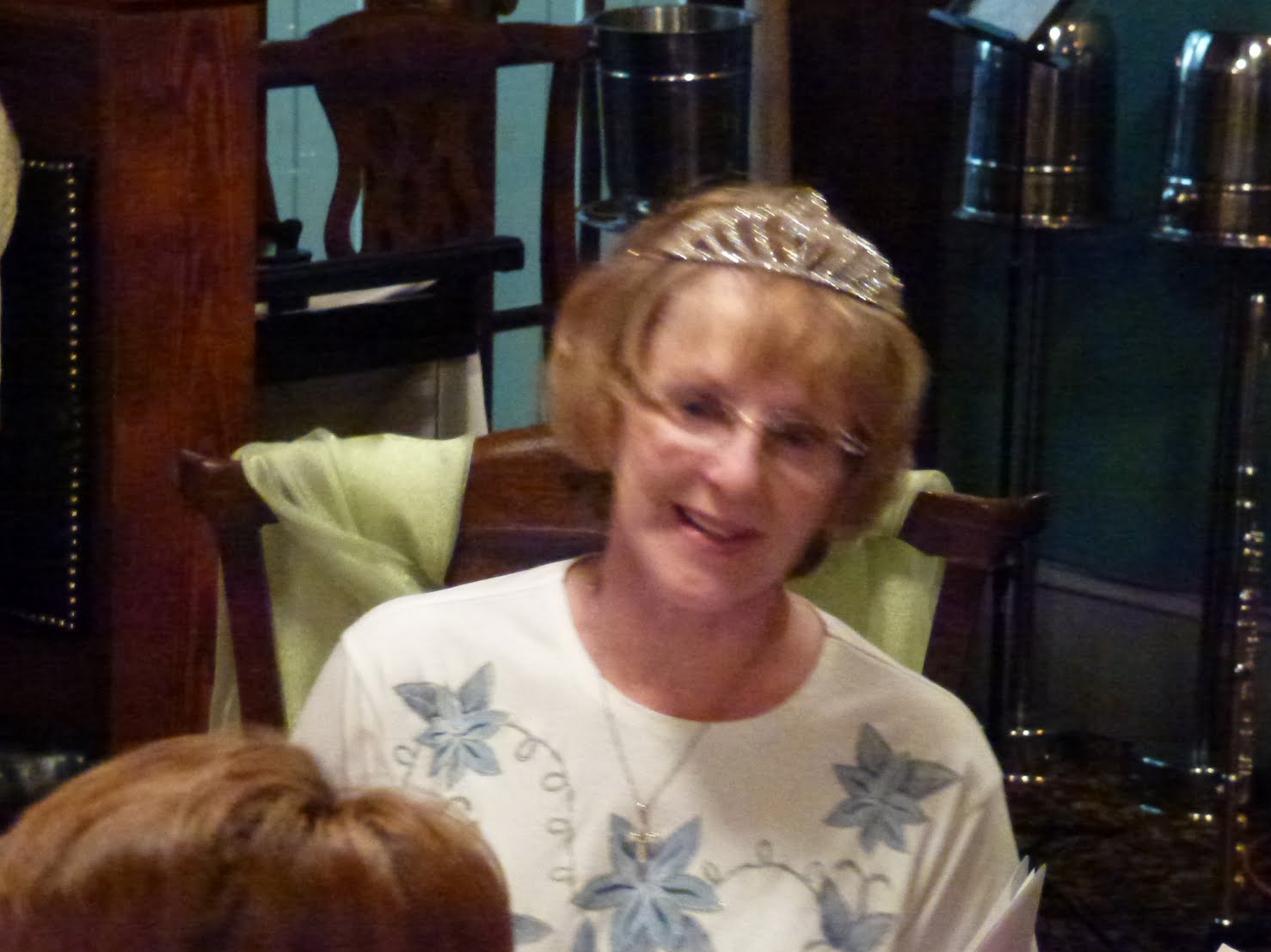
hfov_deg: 13.7
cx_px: 605
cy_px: 461
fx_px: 5286
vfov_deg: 10.3
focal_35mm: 144
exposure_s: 1/13
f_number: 5.1
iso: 1600
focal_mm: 21.7
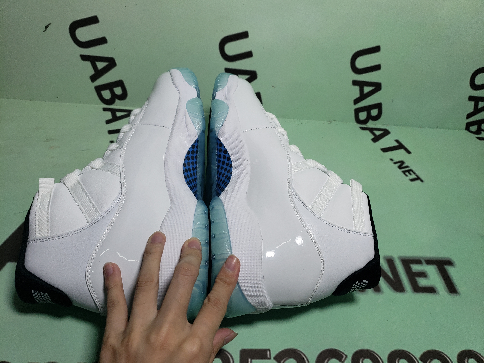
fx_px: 364
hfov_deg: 67.3
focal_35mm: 26
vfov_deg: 53.1
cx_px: 242
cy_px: 182
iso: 50
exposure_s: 1/701
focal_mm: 4.3
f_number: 1.5
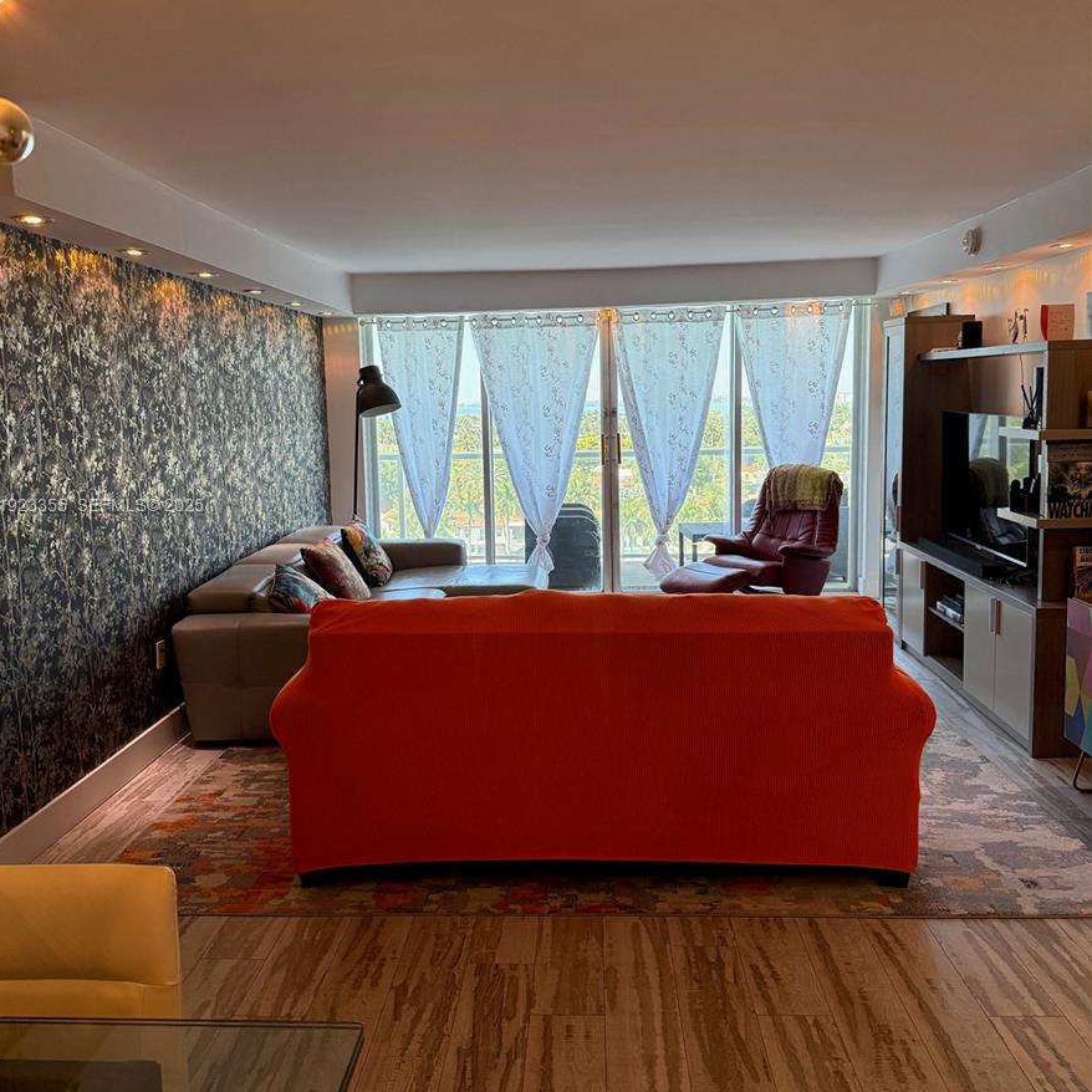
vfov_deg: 55.6
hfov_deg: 55.6
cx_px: 534
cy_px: 507
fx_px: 1035
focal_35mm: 29
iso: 200
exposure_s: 1/127
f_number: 1.78
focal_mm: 6.76
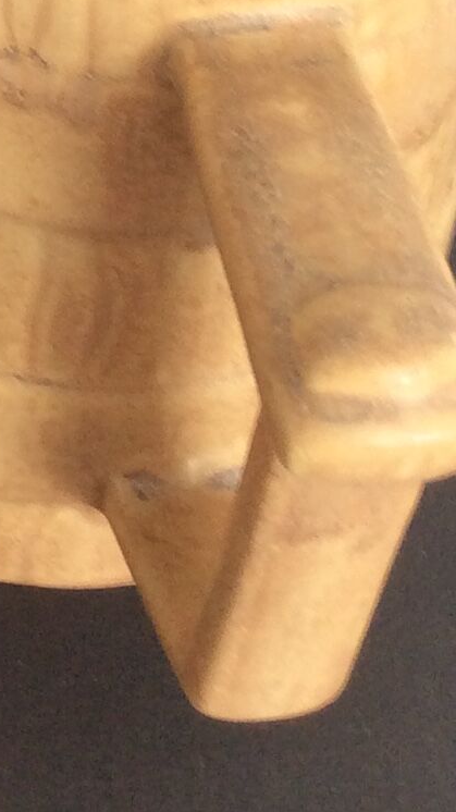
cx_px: -423
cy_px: -336
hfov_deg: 9.4
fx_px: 2604
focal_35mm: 121
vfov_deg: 16.4
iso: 50
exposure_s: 1/25
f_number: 2.4
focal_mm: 3.3
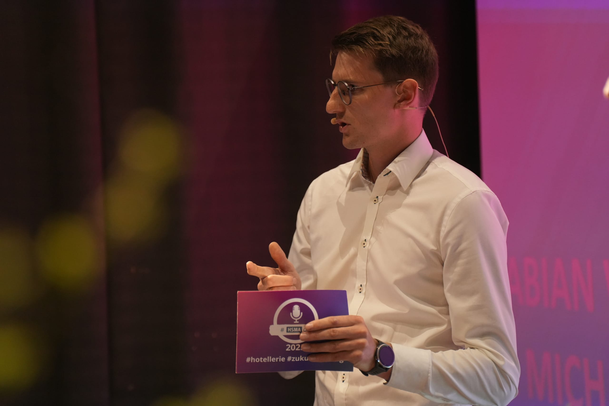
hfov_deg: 16.4
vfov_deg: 11.0
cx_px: 304
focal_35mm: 125
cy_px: 203
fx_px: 2115
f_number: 3.2
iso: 4000
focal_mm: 125
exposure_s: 1/100
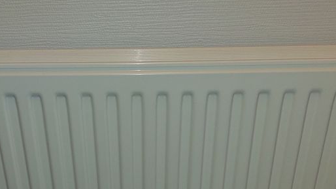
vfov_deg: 21.2
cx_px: 143
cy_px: 219
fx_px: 472
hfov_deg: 39.1
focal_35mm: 53
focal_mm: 5.23
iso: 160
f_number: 1.8
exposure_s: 1/120
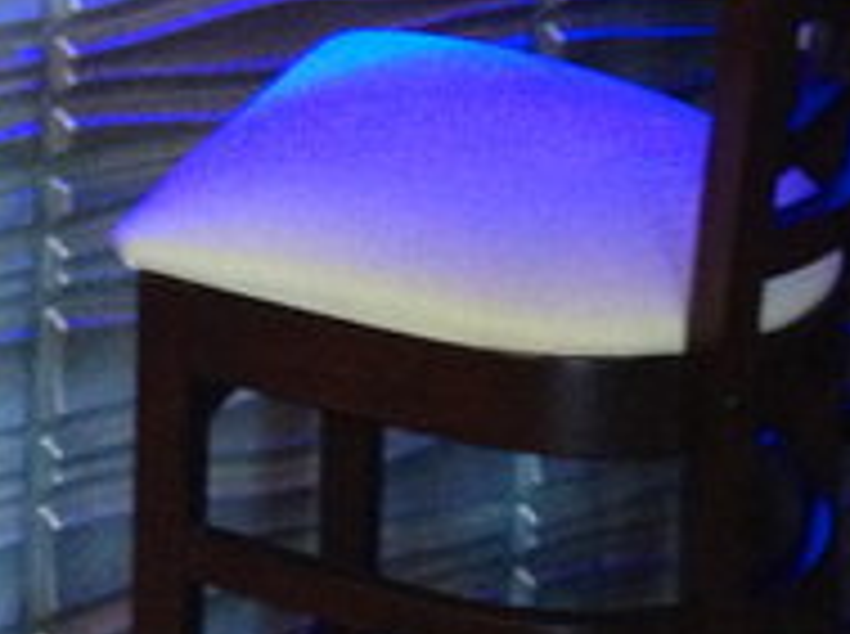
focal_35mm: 140
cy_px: -652
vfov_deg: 9.8
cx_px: -4
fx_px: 3431
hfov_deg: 13.9
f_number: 2.4
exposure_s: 1/20
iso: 320
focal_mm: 4.12
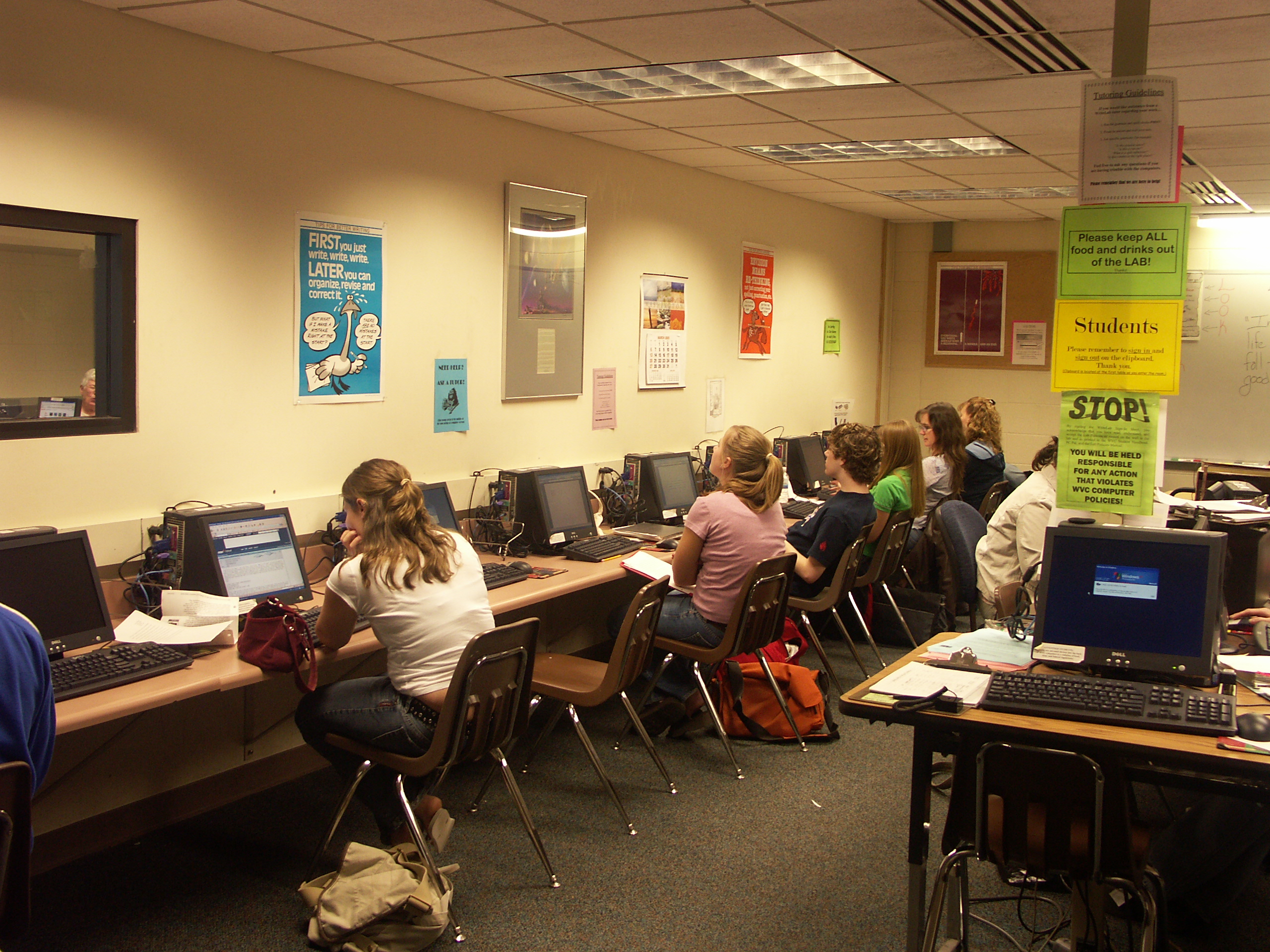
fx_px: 1357
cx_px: 635
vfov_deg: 38.7
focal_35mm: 37
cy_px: 476
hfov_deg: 50.1
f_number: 2.8
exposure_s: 1/30
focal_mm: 9.51
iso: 100
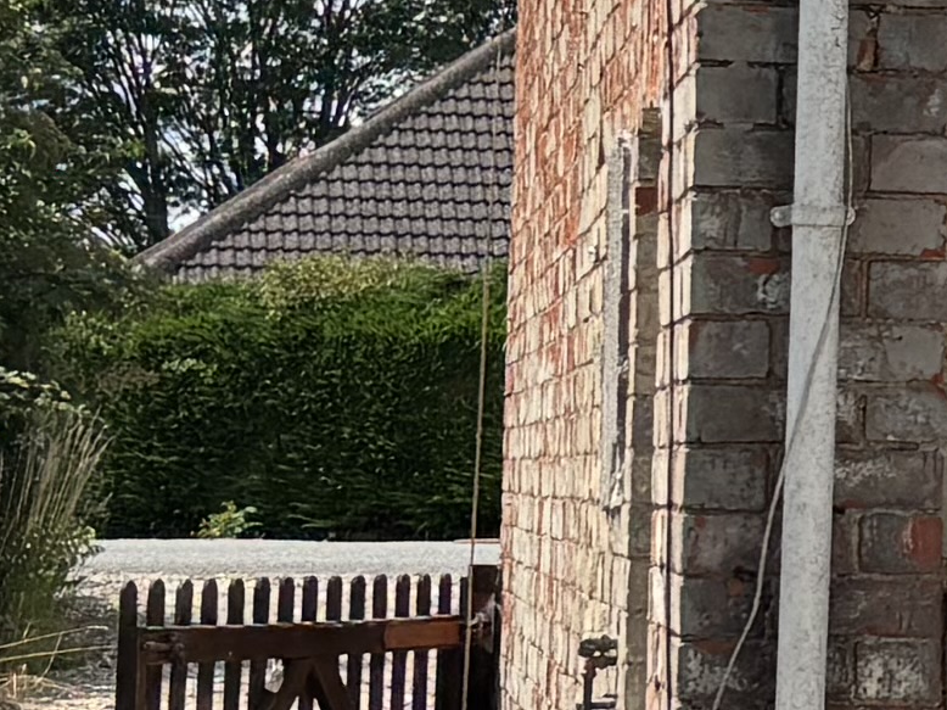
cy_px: 47
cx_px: 1616
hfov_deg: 9.9
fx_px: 5224
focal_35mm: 191
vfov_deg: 7.7
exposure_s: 1/3534
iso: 50
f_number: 1.6
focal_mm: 5.96
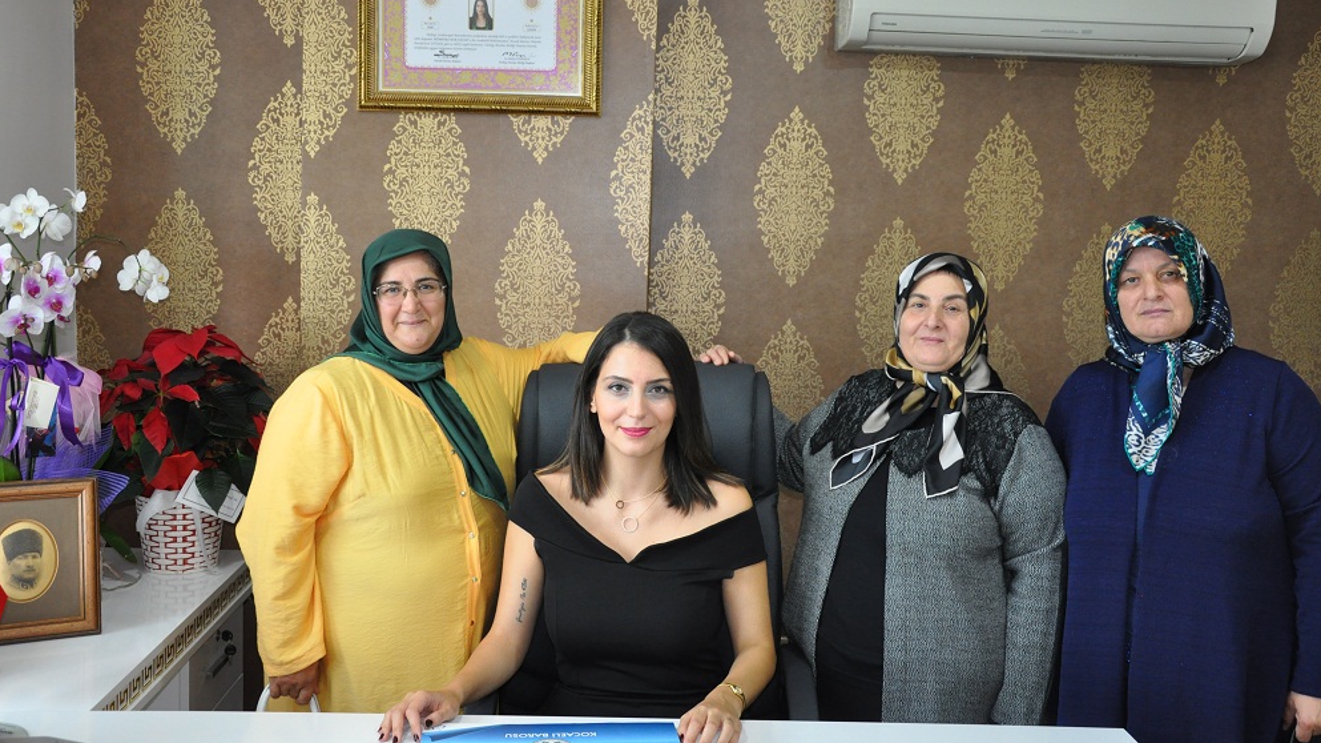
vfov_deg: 30.0
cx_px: 661
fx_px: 1384
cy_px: 326
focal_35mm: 40
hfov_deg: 51.0
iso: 1000
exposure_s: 1/60
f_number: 4.5
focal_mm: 25
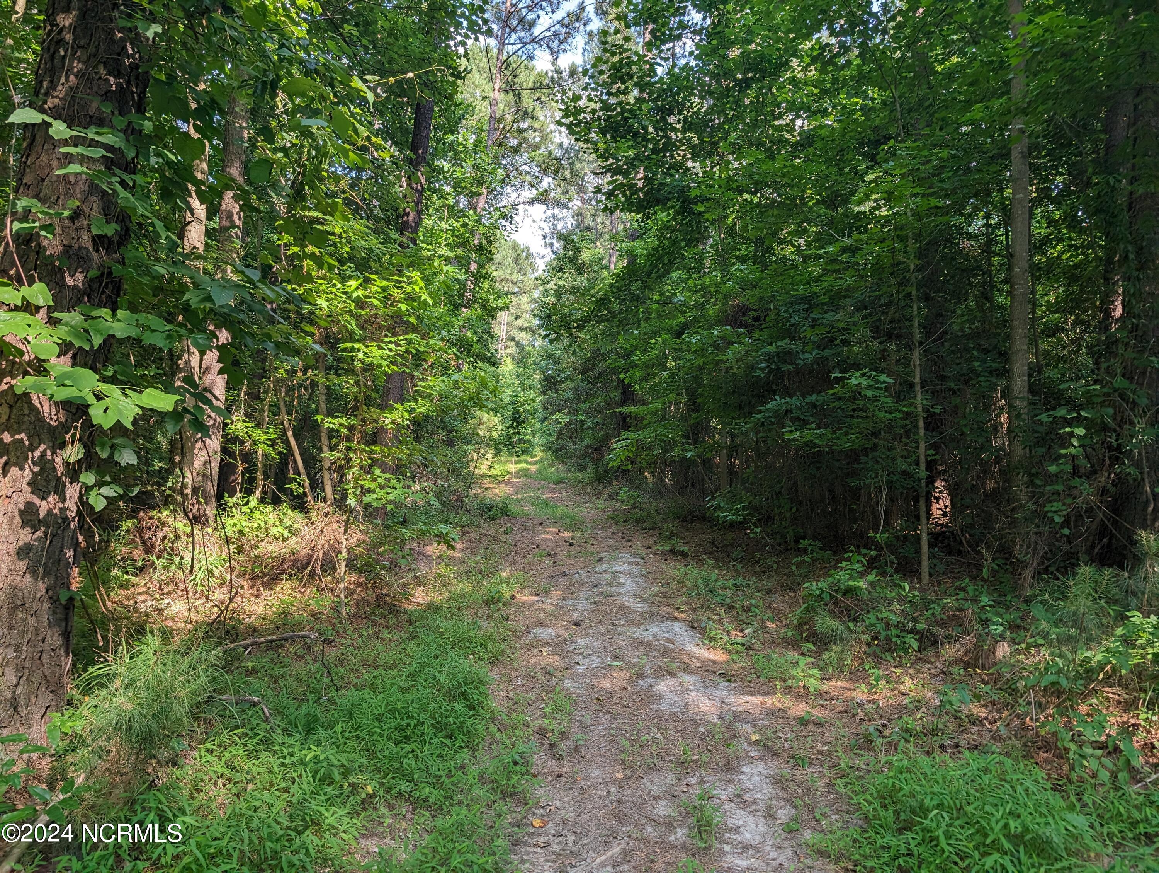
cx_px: 580
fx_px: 805
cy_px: 436
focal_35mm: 24
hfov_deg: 71.5
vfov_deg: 56.9
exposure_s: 1/181
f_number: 1.68
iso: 19
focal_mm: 6.9
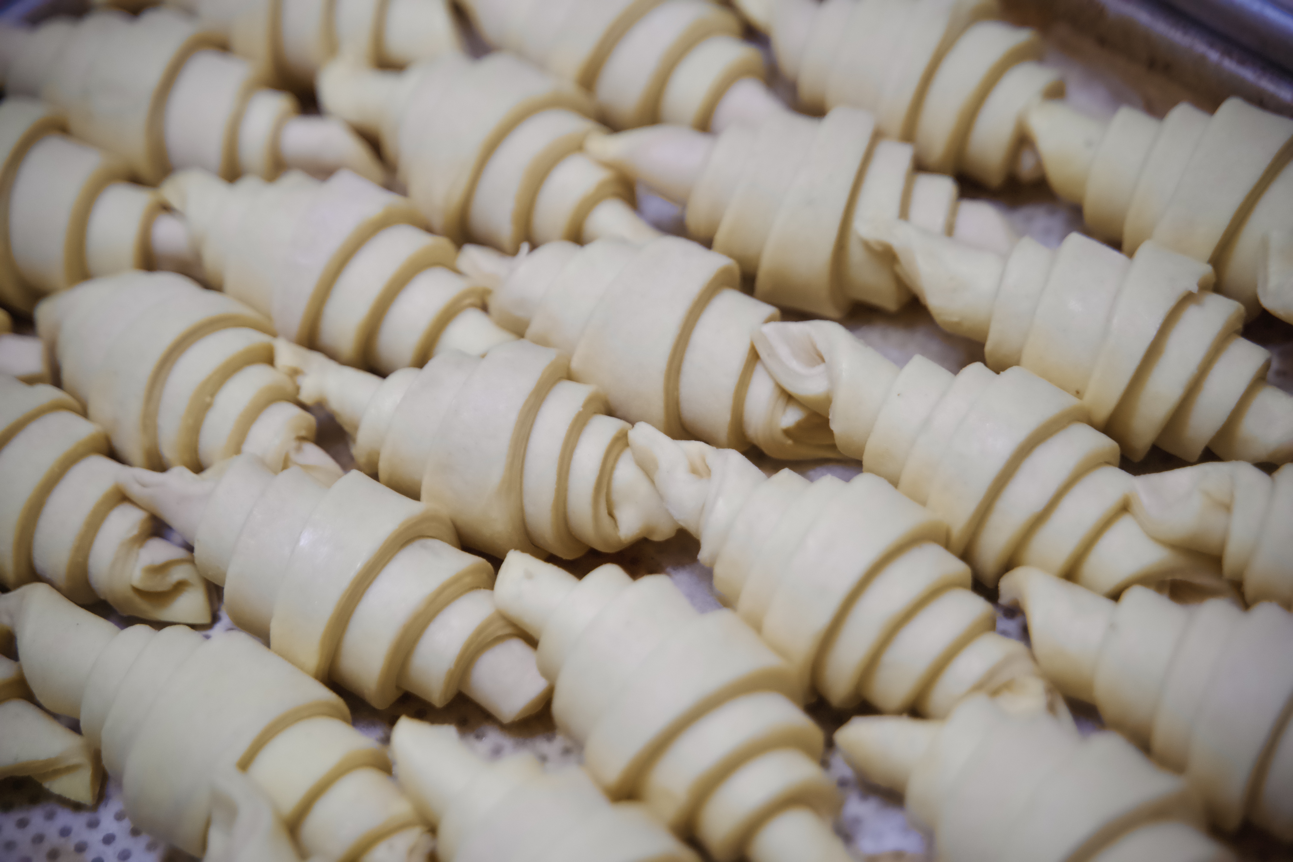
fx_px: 2694
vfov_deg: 18.2
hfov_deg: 27.0
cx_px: 646
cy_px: 431
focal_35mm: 75
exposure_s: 1/250
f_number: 2.8
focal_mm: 75
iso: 10000
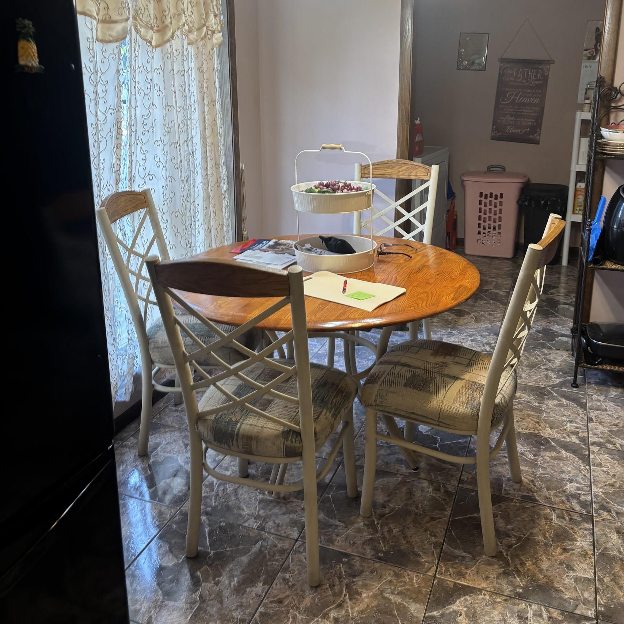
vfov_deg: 51.9
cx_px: 313
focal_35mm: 31
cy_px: 231
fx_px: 632
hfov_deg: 52.5
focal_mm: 5.96
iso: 100
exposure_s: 1/60
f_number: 1.6
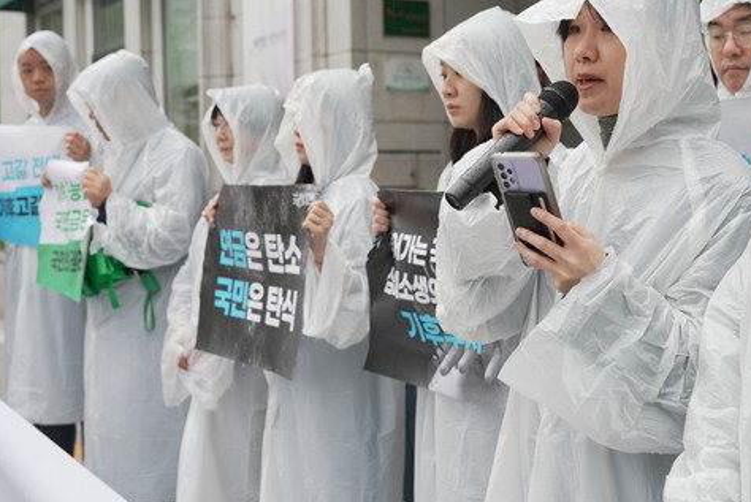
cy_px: 189
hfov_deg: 34.9
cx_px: 461
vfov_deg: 23.8
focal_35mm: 57
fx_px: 1190
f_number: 5.6
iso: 320
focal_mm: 45
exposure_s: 1/125
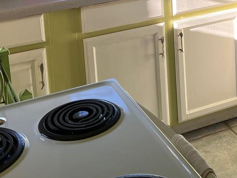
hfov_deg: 24.8
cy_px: -58
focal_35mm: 75
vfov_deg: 18.2
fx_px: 513
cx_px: 238
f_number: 1.6
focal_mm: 5.1
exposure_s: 1/229
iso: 50
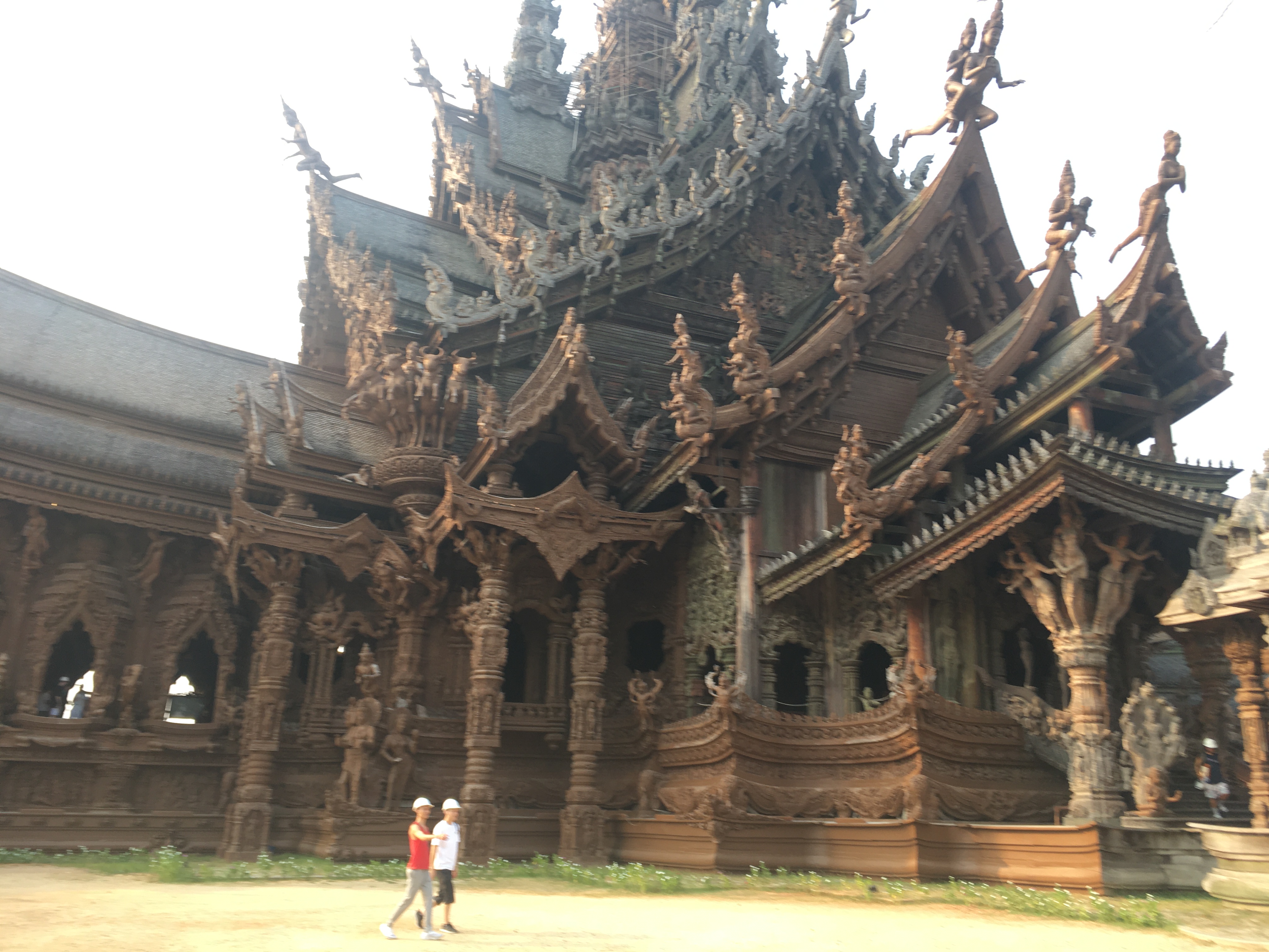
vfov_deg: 48.2
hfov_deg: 61.7
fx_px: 1063
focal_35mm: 29
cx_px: 634
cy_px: 476
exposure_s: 1/157
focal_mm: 4.15
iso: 25
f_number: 2.2
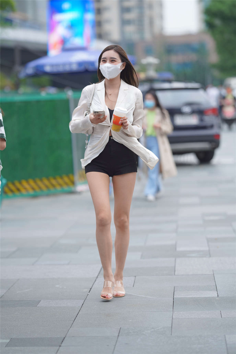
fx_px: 1327
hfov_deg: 10.2
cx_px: 118
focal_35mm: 135
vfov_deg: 15.2
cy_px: 177
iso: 320
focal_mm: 135
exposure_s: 1/1250
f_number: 2.2
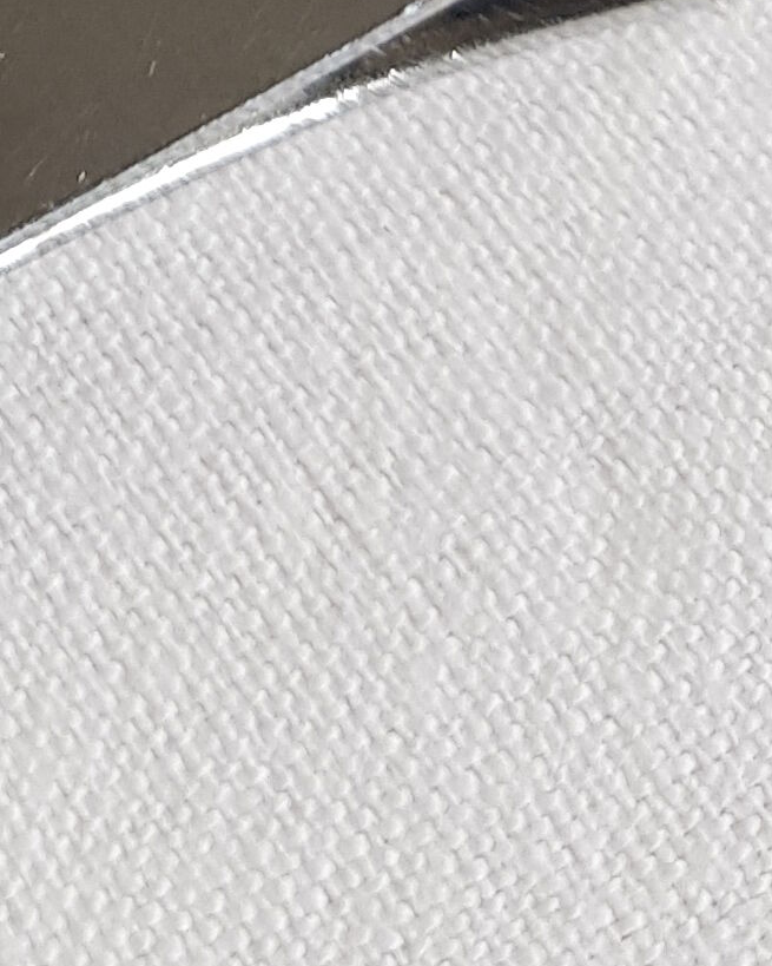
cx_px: -886
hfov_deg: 11.0
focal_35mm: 125
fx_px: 3571
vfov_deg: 13.8
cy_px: -753
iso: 50
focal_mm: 4.2
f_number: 1.7
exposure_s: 1/50
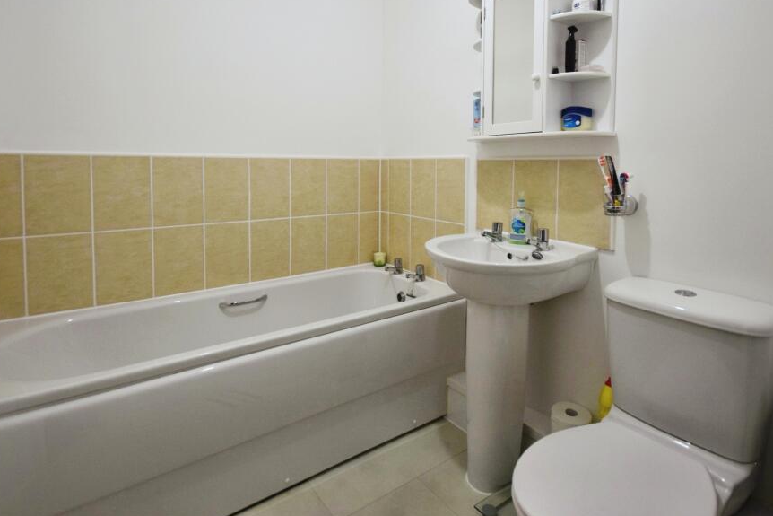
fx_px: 421
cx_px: 403
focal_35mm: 20
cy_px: 228
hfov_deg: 85.1
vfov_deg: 62.8
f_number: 4.2
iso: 450
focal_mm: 11
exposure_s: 1/60
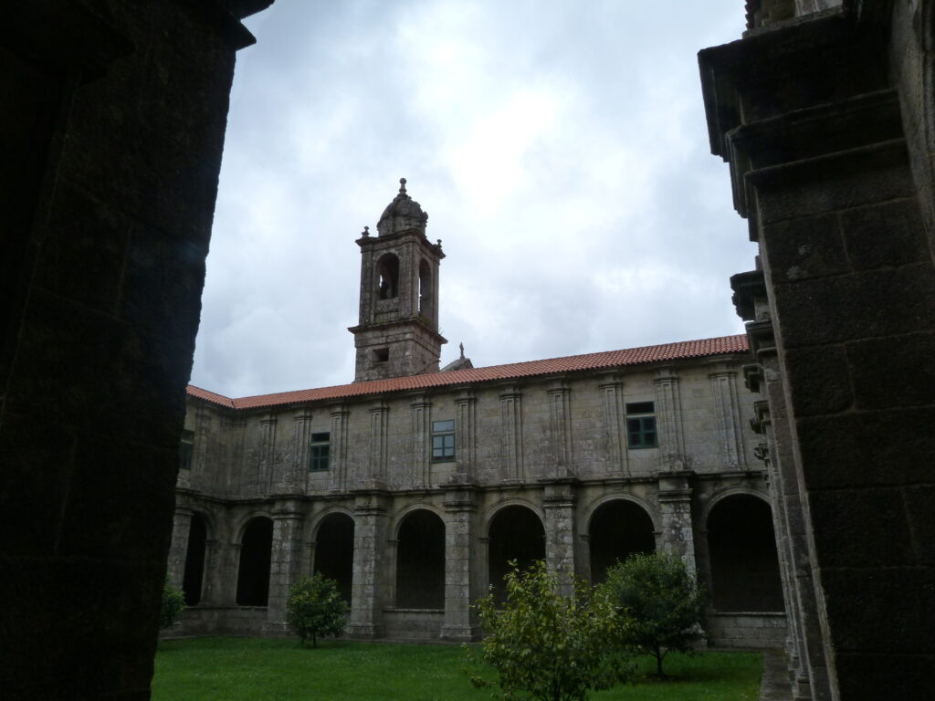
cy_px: 350
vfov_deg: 54.9
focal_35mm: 25
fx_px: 675
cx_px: 468
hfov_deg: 69.4
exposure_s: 1/200
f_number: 5.6
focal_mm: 4.5
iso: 125
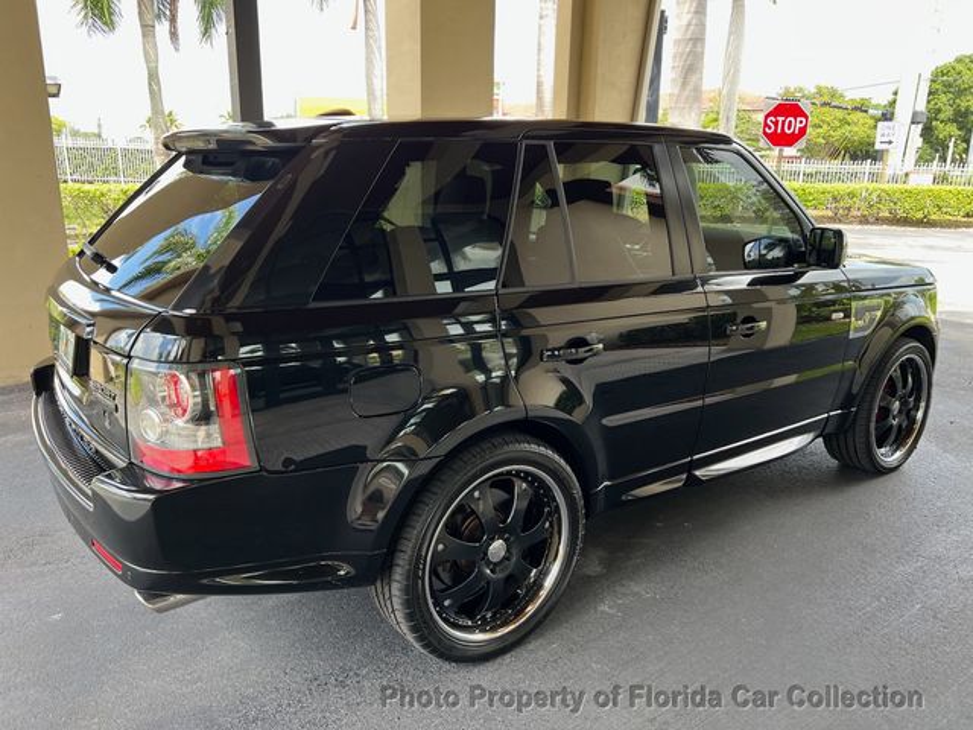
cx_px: 486
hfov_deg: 67.3
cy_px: 365
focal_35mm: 26
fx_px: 731
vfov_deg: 53.1
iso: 40
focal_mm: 5.7
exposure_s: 1/201
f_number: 1.5
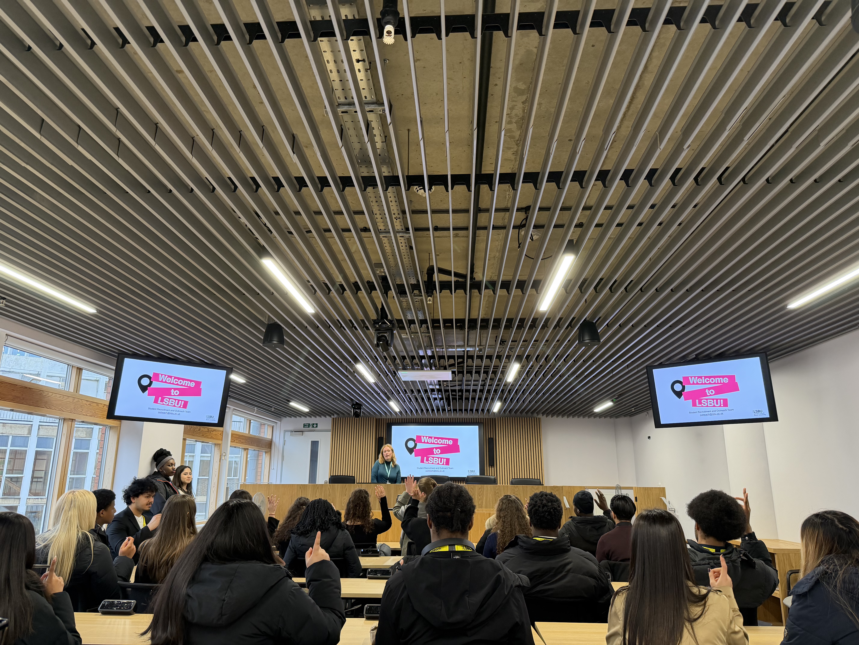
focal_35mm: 24
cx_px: 430
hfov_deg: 71.6
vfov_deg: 56.8
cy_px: 322
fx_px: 596
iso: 250
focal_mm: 6.76
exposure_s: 1/60
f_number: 1.78
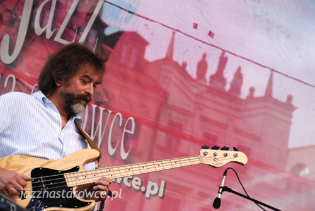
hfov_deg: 17.0
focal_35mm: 120
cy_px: 106
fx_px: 1052
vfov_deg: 11.5
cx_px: 158
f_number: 5.6
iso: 400
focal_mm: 80
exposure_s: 1/60
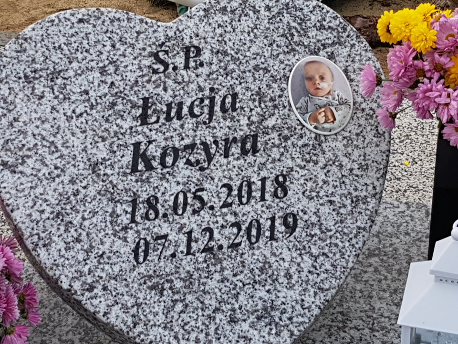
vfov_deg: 53.1
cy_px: 172
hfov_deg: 67.3
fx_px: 344
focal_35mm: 26
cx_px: 229
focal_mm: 4.2
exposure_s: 1/586
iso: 40
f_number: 1.7
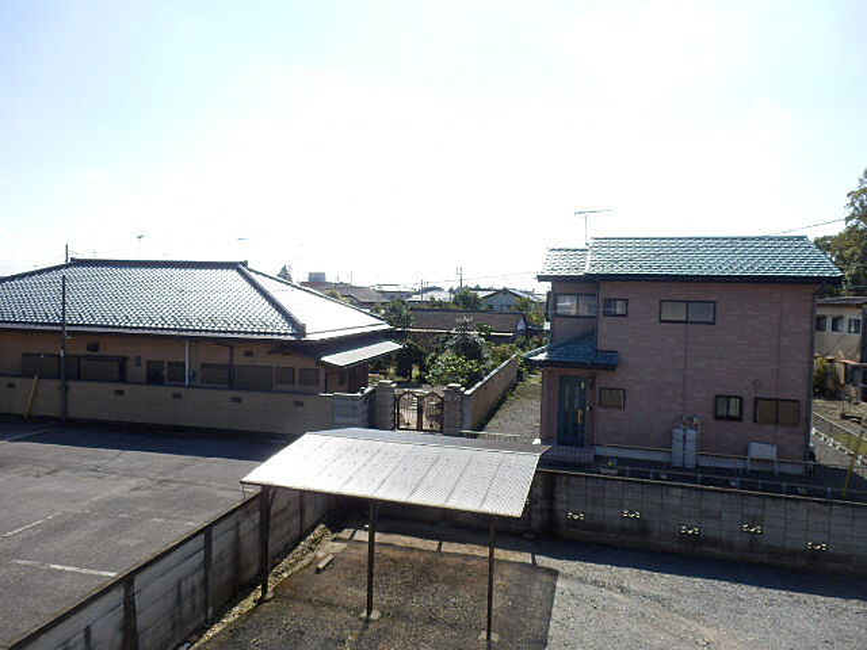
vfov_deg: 56.8
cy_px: 325
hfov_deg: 71.6
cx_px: 434
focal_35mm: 24
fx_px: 601
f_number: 3
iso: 80
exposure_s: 1/1000
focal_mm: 4.2
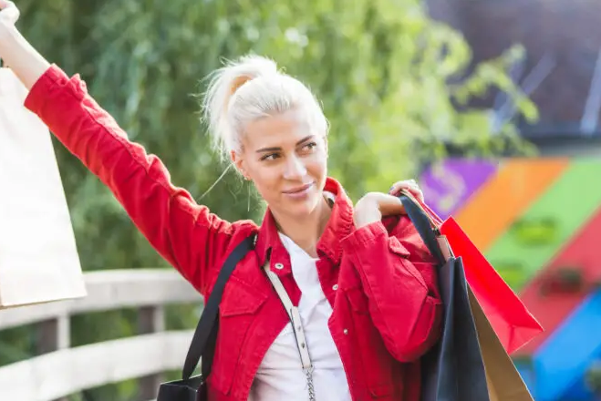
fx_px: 2205
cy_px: 267
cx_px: 244
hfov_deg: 15.5
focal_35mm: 132
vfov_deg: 10.4
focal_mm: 85
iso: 160
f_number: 2.8
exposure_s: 1/200
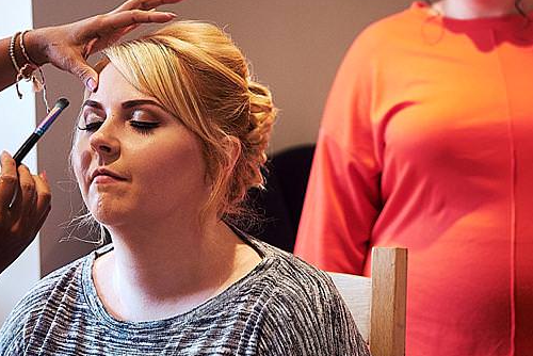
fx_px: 1570
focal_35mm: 106
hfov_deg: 19.1
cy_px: 20
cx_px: 425
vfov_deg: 12.8
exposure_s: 1/250
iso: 1600
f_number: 2
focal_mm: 35
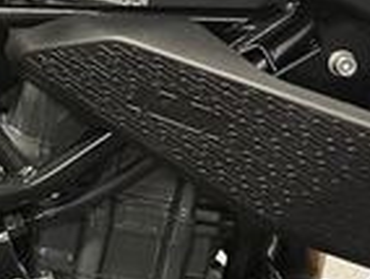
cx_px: -128
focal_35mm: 117
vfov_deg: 12.6
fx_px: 1253
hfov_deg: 15.8
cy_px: 39
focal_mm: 5.1
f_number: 1.6
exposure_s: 1/50
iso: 200
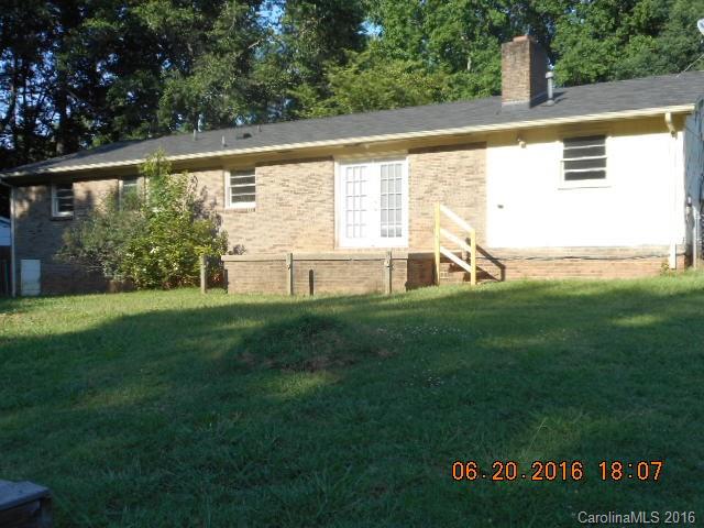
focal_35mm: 39
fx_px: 793
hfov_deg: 47.9
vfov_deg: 36.8
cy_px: 264
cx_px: 352
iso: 80
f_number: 4.5
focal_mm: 6.9
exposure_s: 1/200
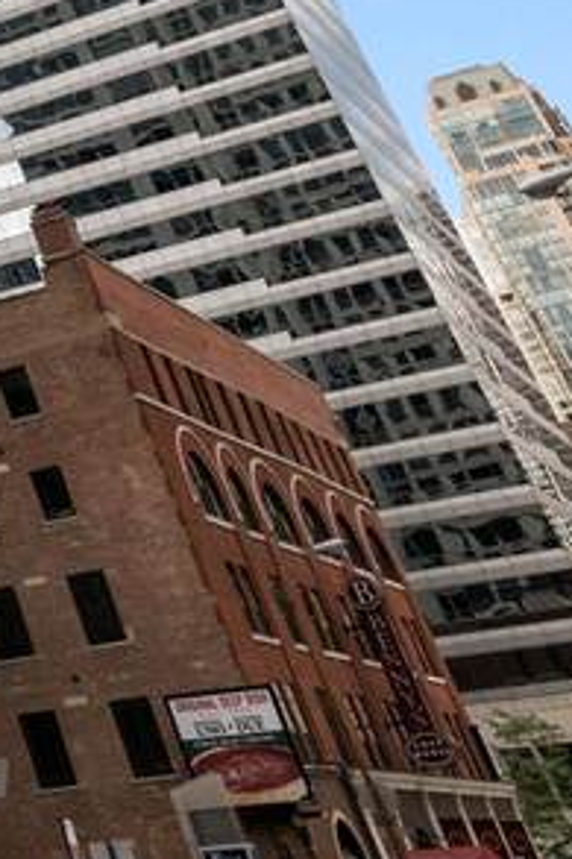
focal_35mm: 70
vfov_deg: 24.4
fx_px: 1670
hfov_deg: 13.7
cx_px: -815
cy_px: -314
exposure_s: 1/320
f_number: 8
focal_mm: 16
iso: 250
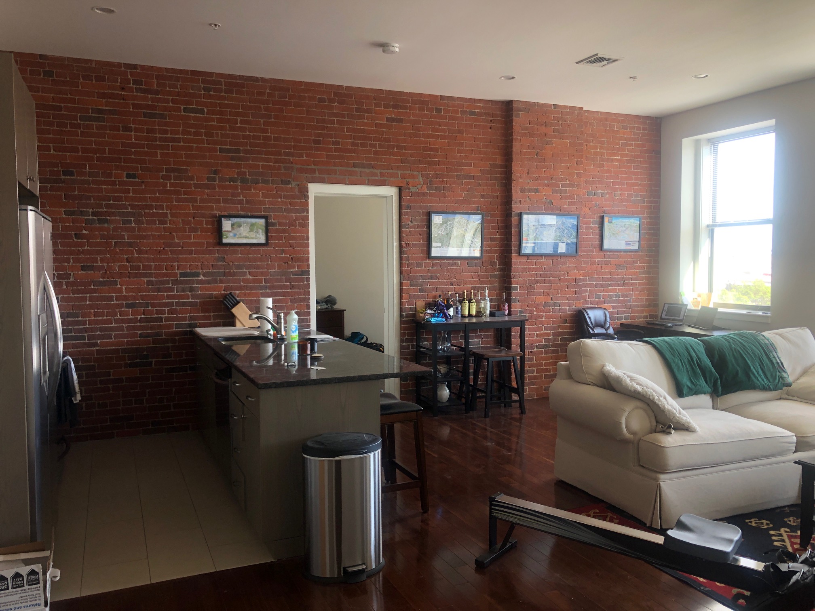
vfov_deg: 49.7
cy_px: 306
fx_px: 659
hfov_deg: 63.4
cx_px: 408
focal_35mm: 28
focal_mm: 3.99
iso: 125
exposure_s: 1/120
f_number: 1.8
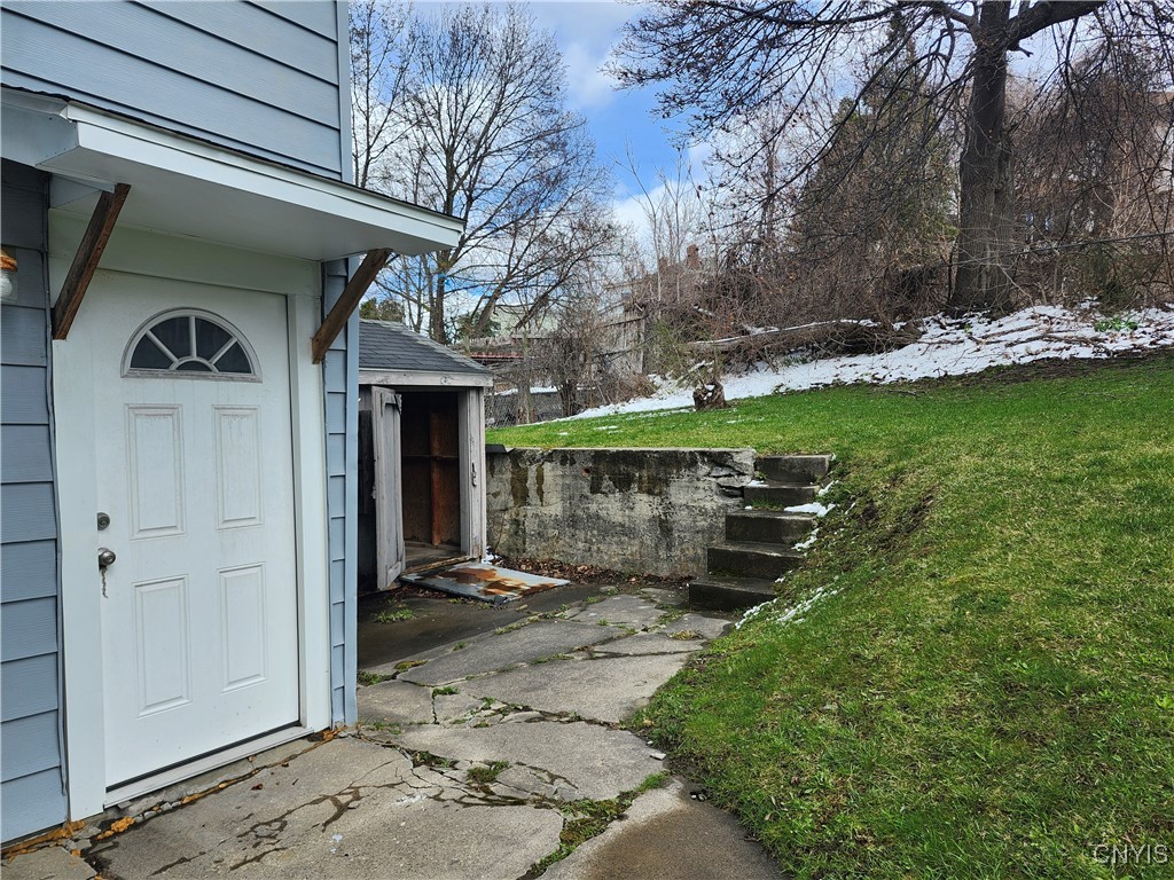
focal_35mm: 23
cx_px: 587
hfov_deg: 73.9
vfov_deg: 58.9
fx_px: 780
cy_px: 440
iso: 25
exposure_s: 1/857
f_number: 1.8
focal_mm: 5.54
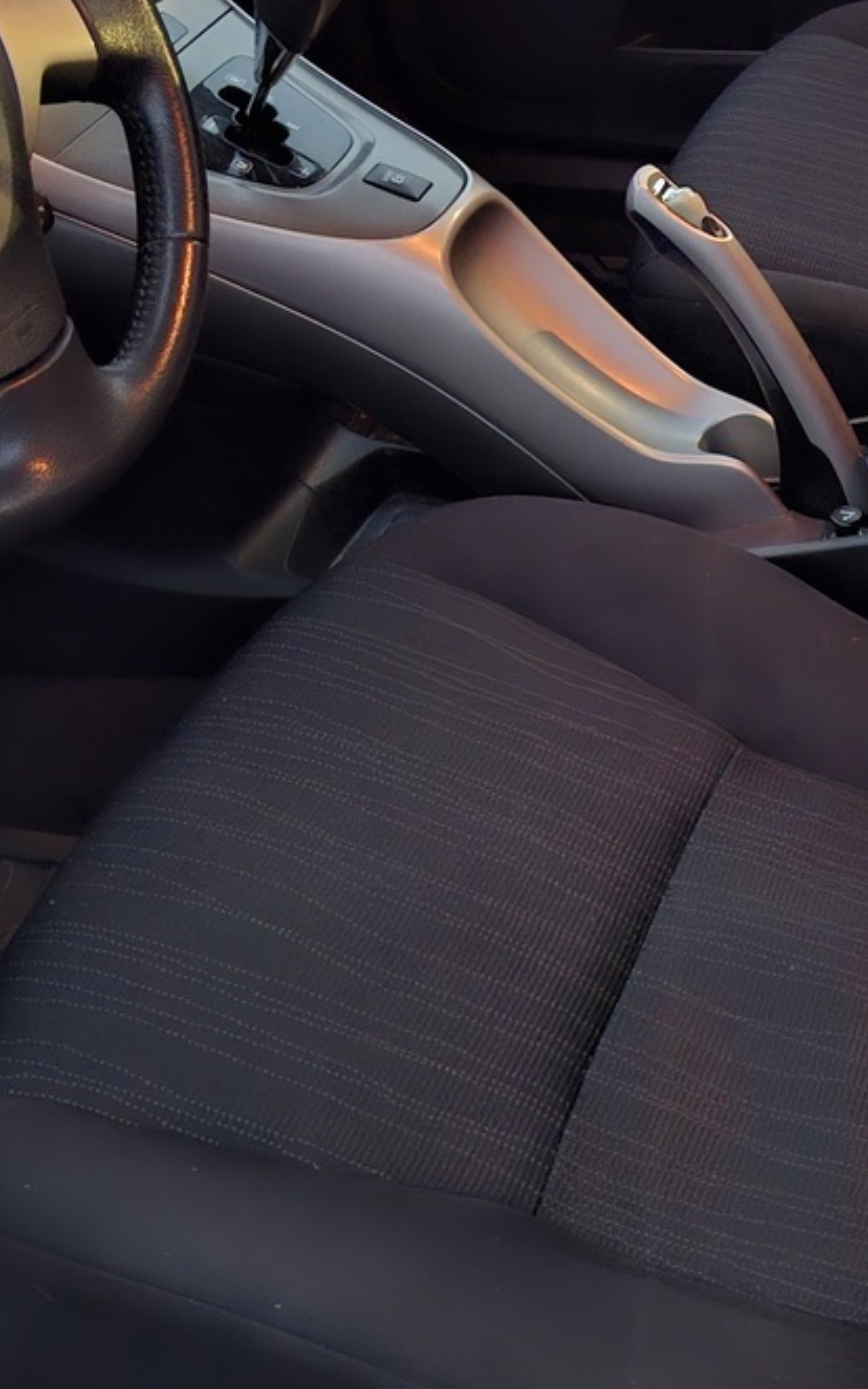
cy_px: 424
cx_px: 866
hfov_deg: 23.4
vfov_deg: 37.6
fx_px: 2005
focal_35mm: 53
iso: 1250
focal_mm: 5.54
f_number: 1.8
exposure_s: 1/17
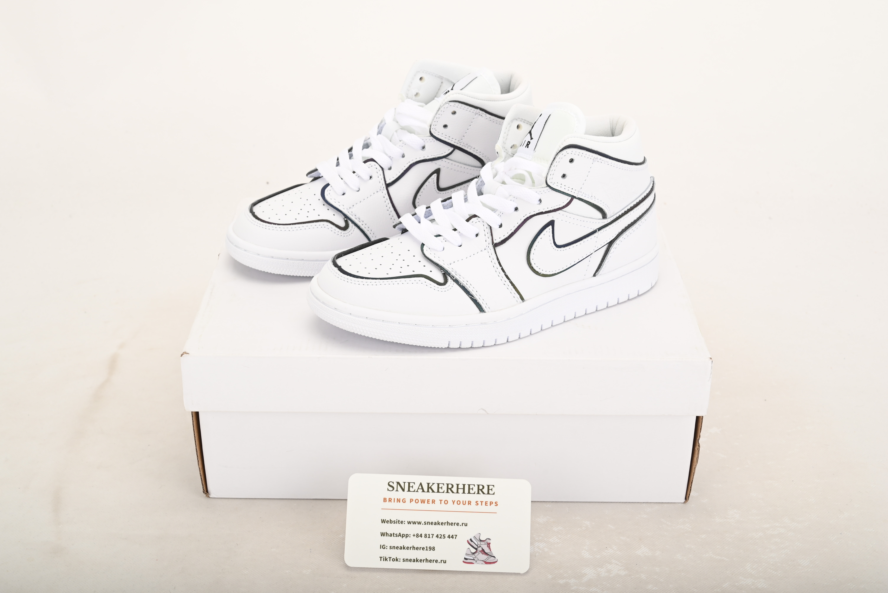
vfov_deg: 29.3
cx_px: 444
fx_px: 1135
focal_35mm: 46
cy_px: 296
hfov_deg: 42.7
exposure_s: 1/200
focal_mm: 46
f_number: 11
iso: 100
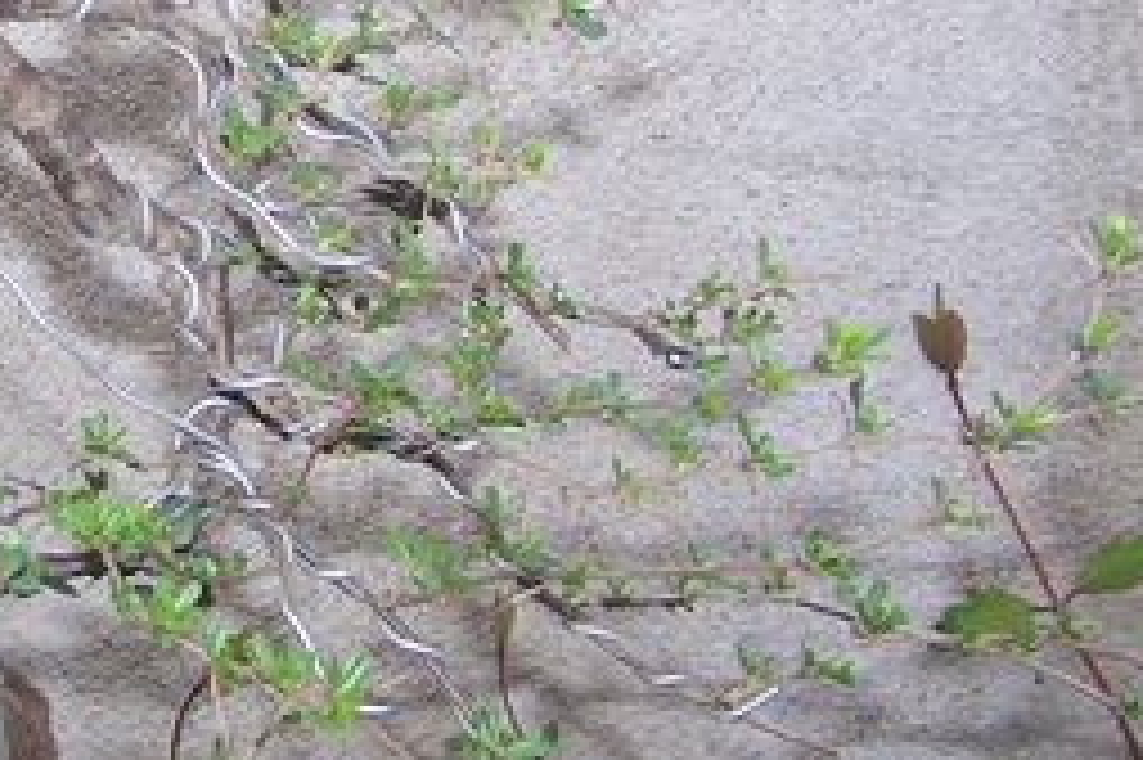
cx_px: 18
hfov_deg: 18.3
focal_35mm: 109
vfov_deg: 12.5
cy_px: 173
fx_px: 3458
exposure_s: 1/60
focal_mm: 6.3
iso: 80
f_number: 2.8
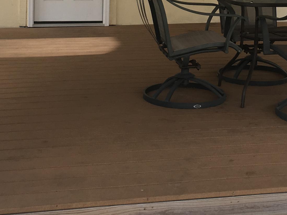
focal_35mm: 79
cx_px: 179
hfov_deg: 24.6
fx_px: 655
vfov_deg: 18.0
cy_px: -24
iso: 25
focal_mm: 4.15
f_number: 2.2
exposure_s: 1/192
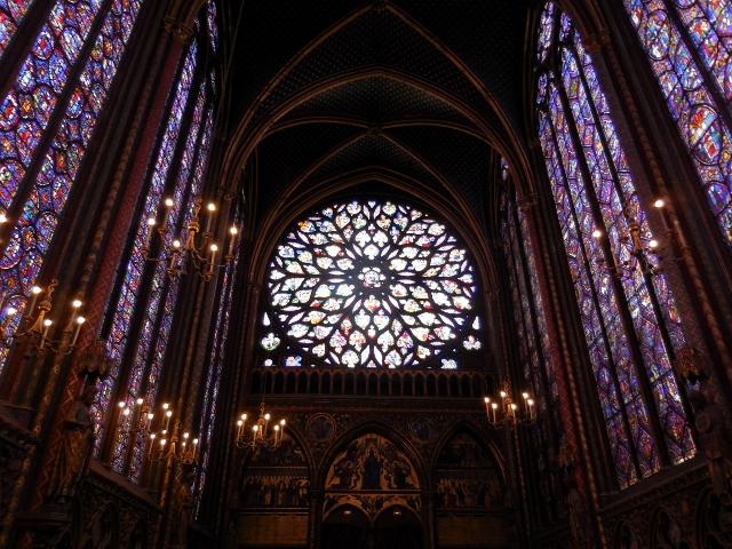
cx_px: 366
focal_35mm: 25
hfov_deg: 69.4
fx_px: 529
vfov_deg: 54.9
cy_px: 274
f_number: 3.3
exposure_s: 1/30
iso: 180
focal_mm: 4.5
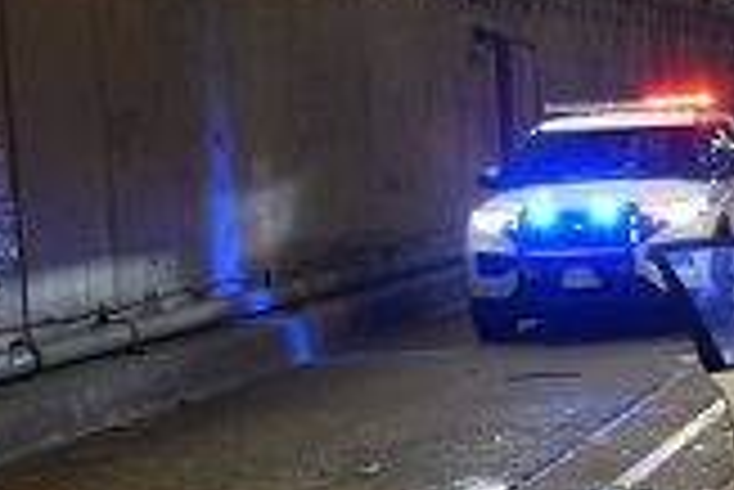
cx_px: 1103
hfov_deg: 13.0
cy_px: 618
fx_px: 3037
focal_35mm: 149
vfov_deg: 9.1
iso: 900
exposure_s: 1/60
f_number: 4
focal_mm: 27
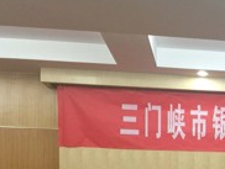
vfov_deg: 16.2
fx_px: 560
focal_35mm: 86
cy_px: 223
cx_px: 300
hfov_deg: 20.5
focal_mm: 4.15
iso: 64
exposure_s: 1/17
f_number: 2.2
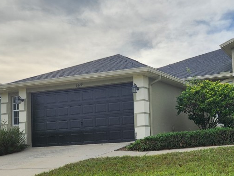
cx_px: 205
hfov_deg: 38.1
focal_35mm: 47
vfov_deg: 30.8
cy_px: 108
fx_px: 318
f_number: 1.8
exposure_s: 1/2430
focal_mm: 5.4
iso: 20
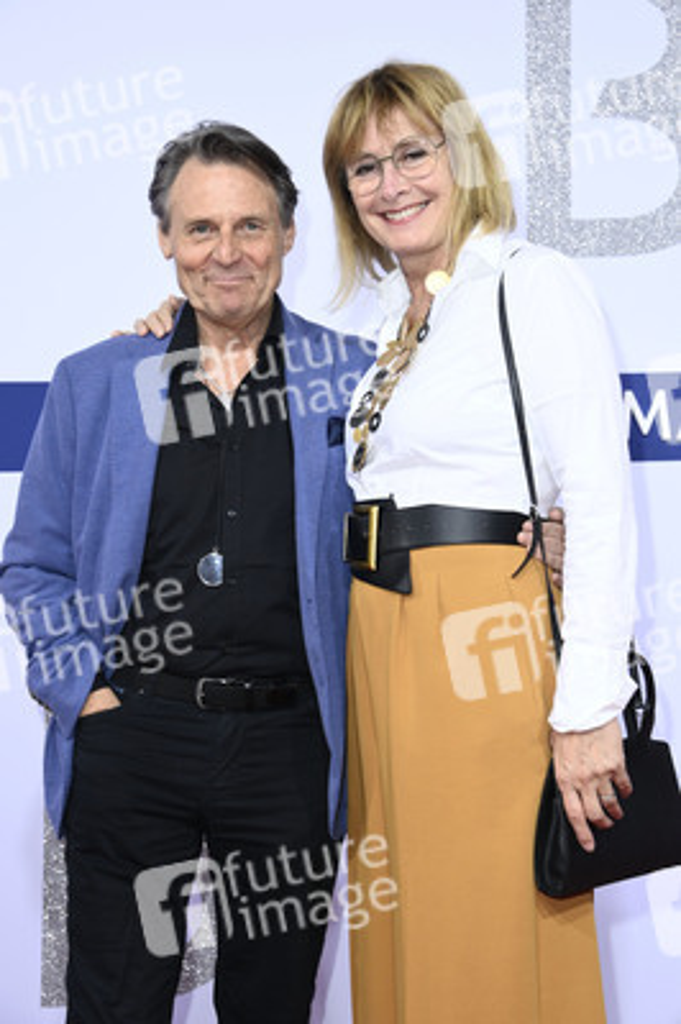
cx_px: 340
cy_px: 512
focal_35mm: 65
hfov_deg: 20.9
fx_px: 1847
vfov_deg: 31.0
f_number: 5.6
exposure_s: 1/200
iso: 1000
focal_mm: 65
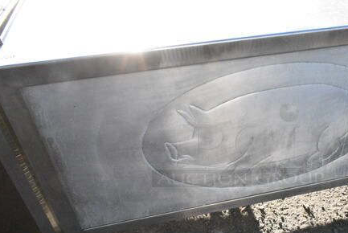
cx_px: 242
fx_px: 368
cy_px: 145
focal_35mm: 38
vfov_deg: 35.0
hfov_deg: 49.4
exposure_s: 1/1000
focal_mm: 18
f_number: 18
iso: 6400
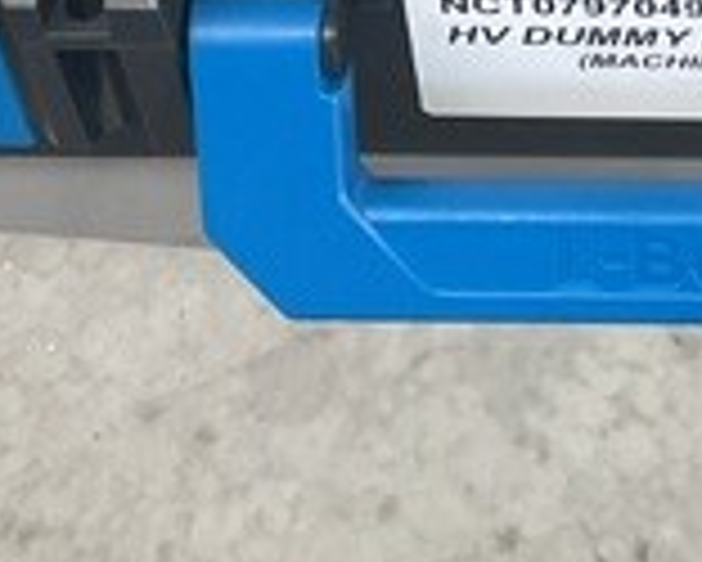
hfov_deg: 16.2
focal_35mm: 116
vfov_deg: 12.4
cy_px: -364
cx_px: 711
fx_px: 2412
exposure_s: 1/60
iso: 100
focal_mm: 3
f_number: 1.8
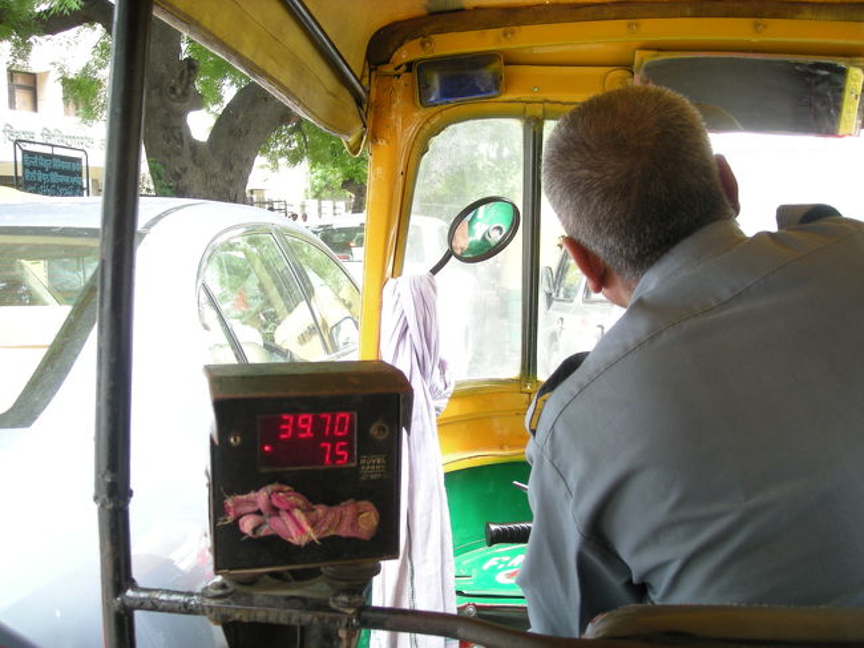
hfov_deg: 52.6
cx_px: 432
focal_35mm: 35
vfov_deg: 40.7
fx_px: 873
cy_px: 324
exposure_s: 1/59.6
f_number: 2.8
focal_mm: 5.7
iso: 76
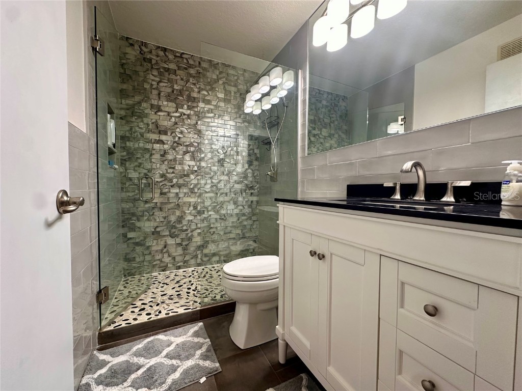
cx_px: 261
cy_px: 196
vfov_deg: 85.7
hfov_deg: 102.1
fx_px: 211
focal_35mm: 14
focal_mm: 2.22
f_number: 2.2
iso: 160
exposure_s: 1/60
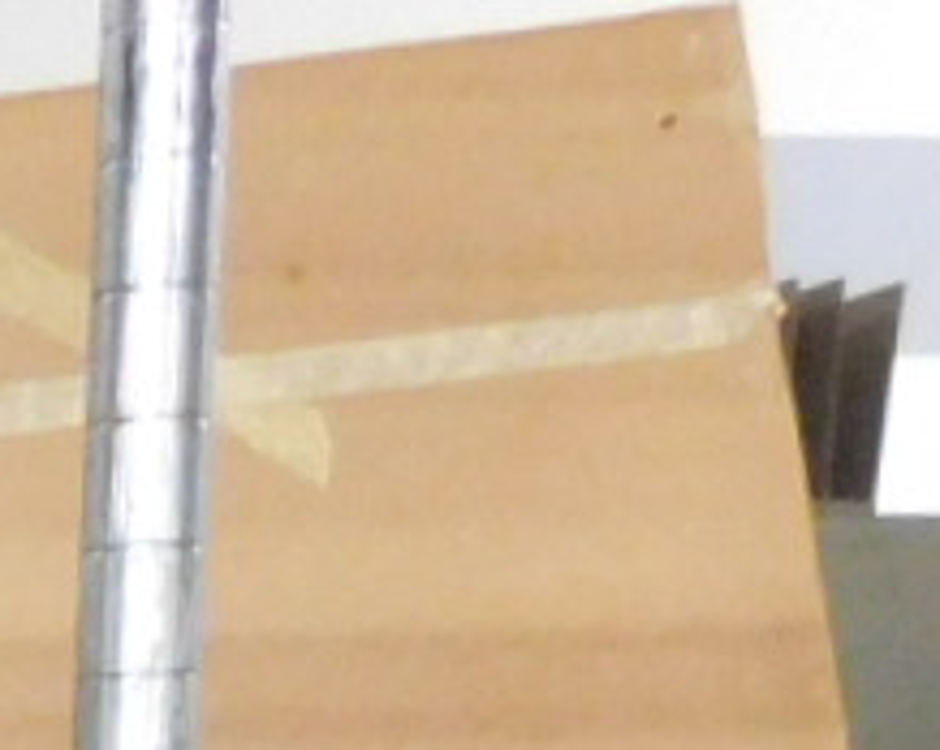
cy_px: 2345
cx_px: -1522
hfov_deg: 9.9
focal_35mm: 165
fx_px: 4586
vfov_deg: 7.9
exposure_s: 1/8
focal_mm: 4
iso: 500
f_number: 3
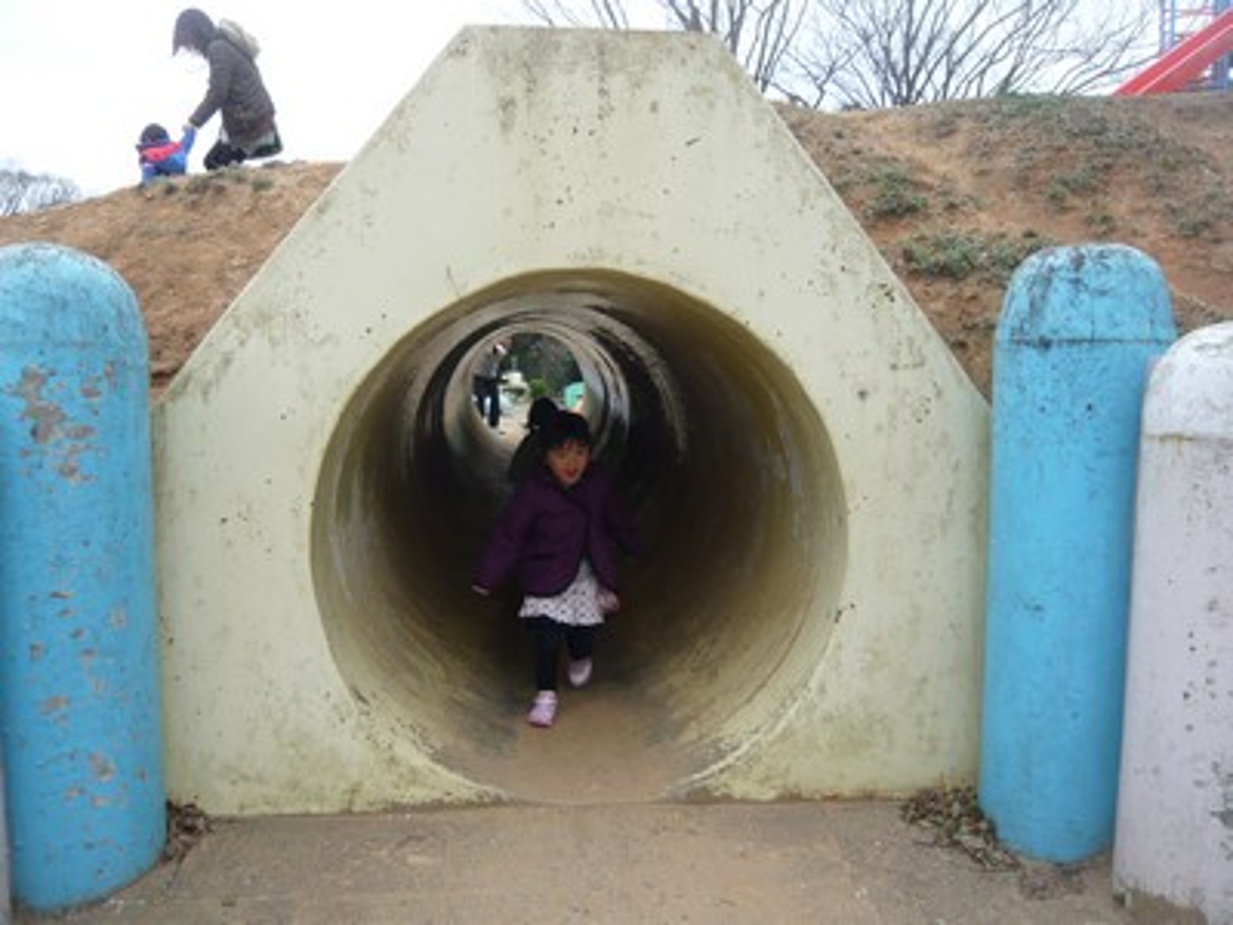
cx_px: 616
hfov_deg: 63.4
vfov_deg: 49.7
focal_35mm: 28
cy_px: 462
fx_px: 997
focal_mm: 4.6
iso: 100
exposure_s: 1/320
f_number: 2.8
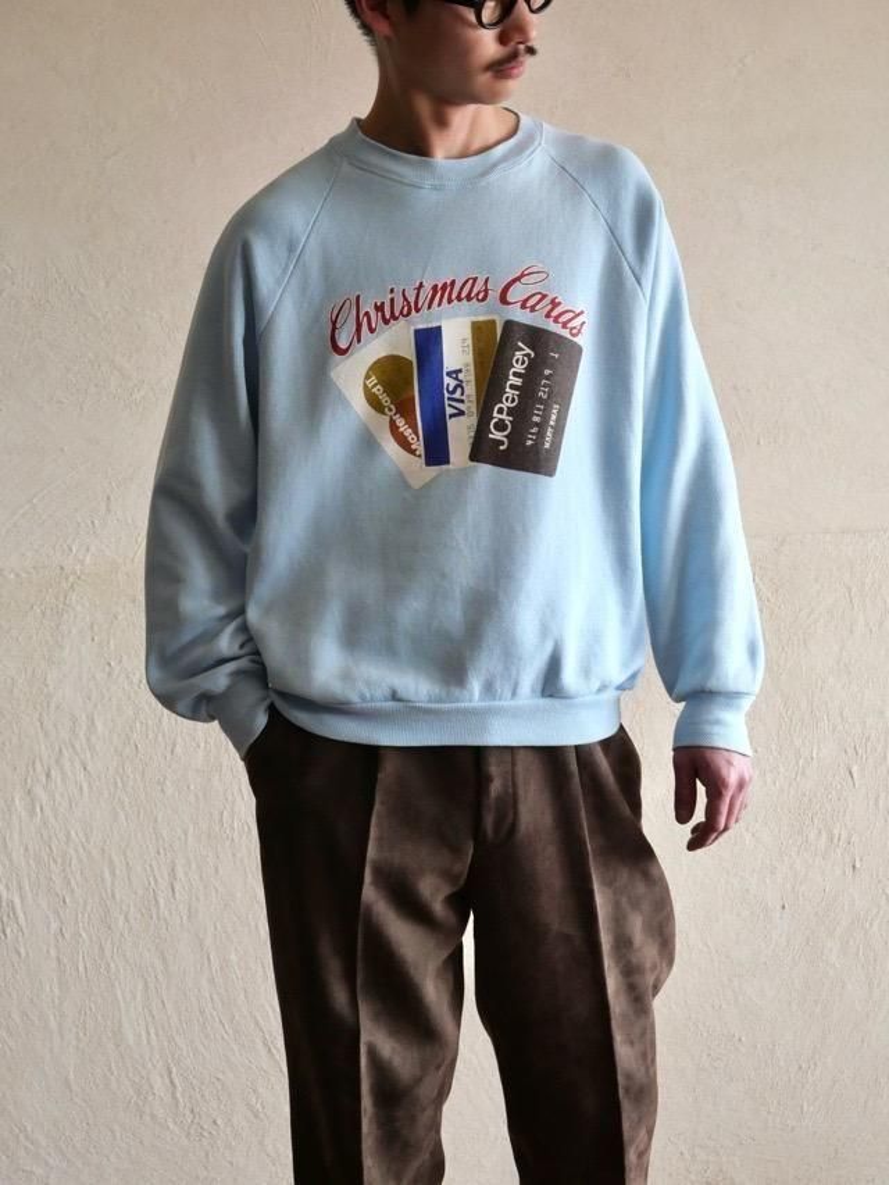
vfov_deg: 23.3
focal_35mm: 84
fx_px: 2876
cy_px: 592
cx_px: 444
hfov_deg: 17.6
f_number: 3.9
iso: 800
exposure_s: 1/100
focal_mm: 42
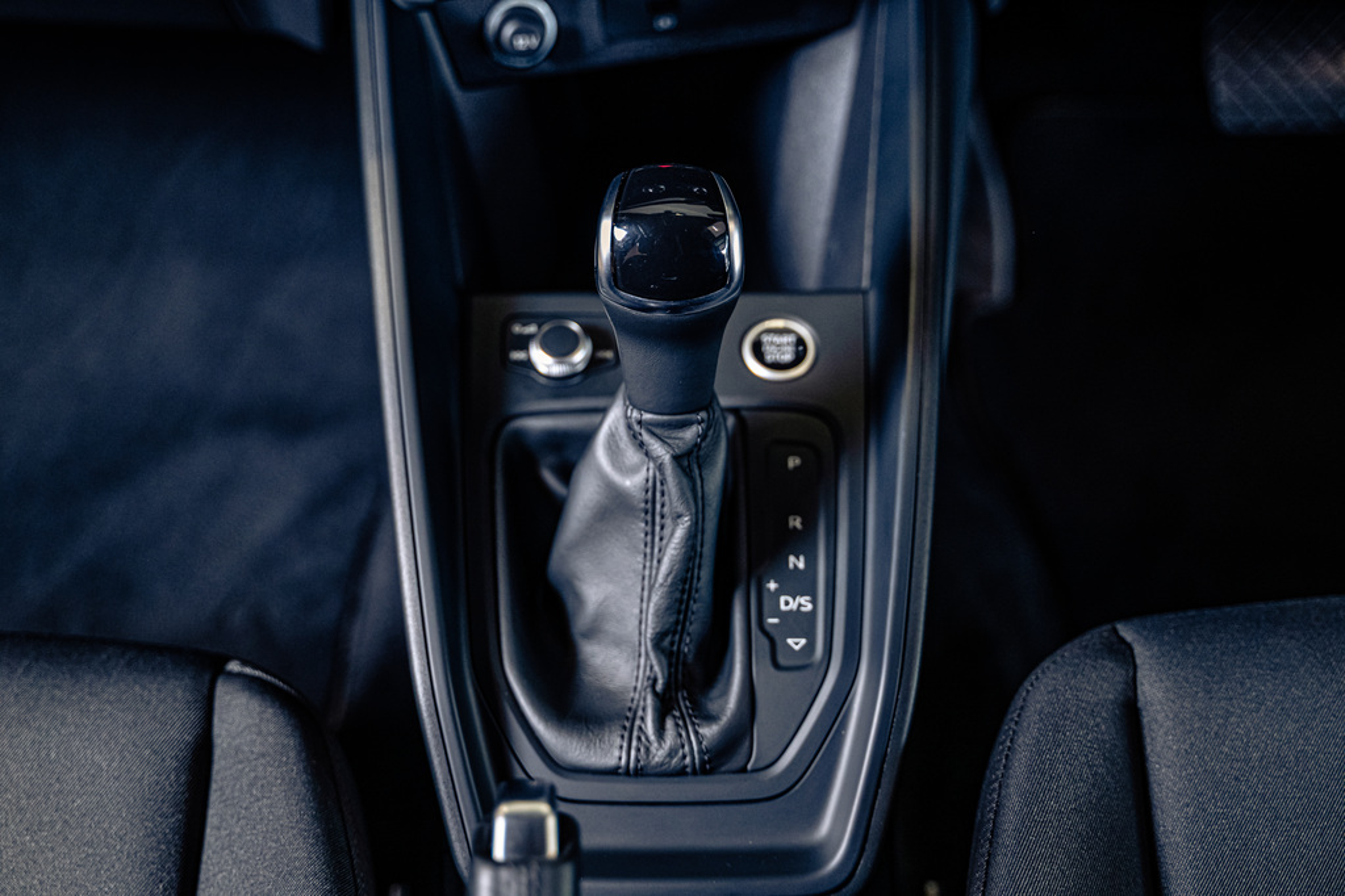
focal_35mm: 47
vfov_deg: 28.6
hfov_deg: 41.9
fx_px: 1756
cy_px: 448
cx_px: 672
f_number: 2.8
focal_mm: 47
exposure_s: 1/200
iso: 1600
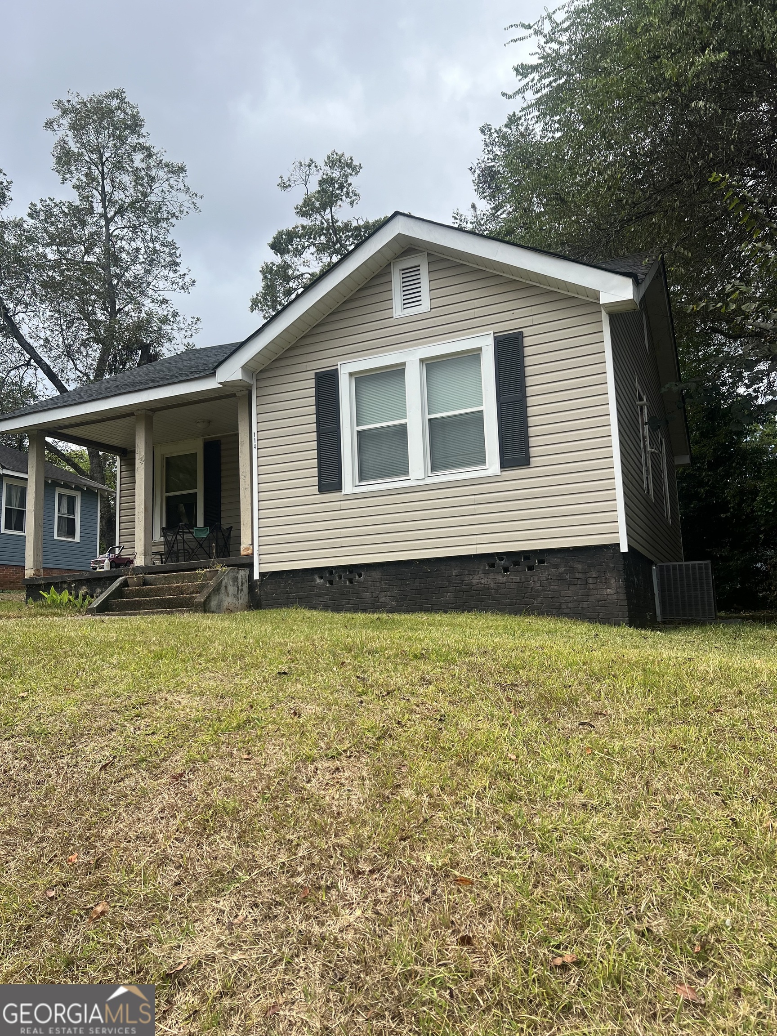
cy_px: 518
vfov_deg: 67.3
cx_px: 388
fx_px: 778
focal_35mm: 26
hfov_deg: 53.1
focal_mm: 5.7
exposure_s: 1/2299
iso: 50
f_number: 1.5
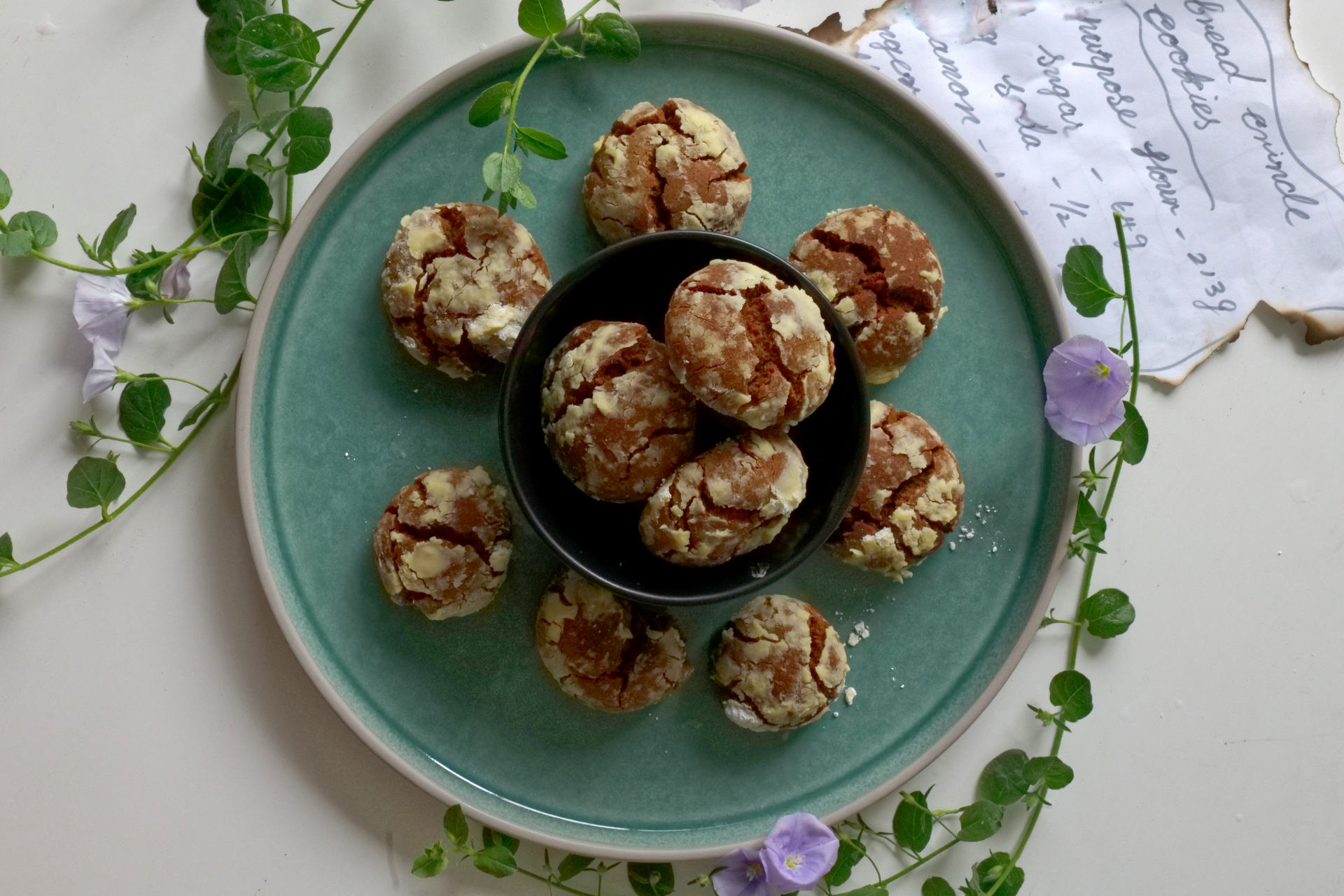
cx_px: 672
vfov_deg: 29.9
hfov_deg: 43.6
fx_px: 1680
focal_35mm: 45
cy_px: 448
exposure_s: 1/60
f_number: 22
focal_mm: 45
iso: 6400
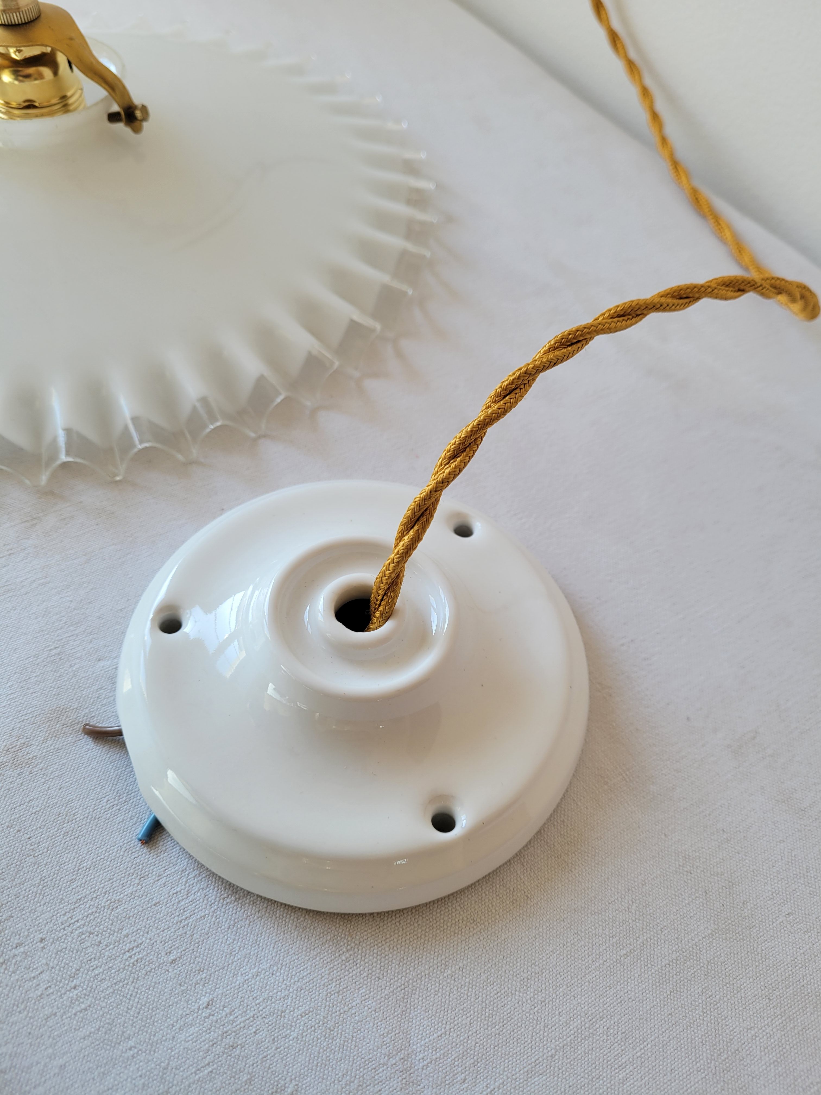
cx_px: 410
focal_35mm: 26
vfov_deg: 67.3
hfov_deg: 53.1
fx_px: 822
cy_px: 548
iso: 40
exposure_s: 1/172
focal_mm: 5.4
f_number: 1.8
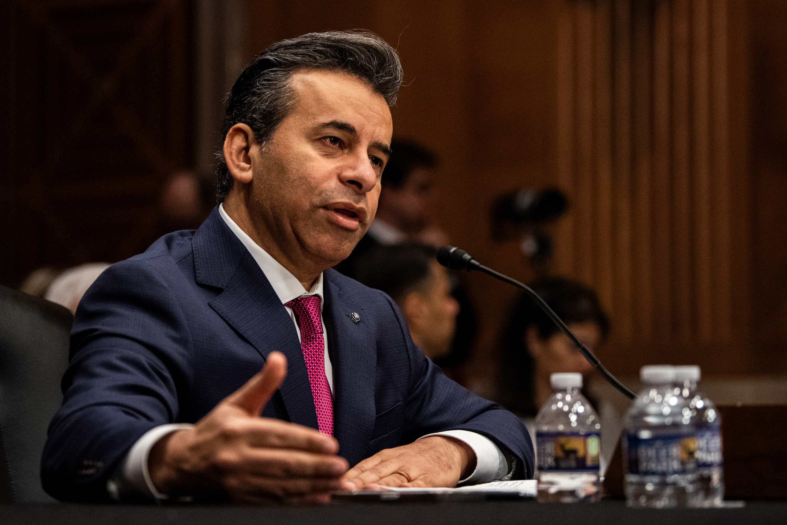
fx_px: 2077
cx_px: 394
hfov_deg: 21.5
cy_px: 262
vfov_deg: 14.4
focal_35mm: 95
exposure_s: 1/500
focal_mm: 95
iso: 2000
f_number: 2.8
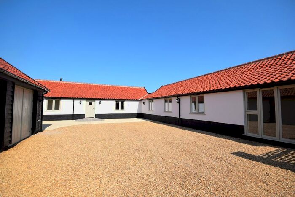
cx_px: 148
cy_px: 98
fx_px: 123
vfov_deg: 77.4
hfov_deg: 100.4
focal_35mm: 15
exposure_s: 1/400
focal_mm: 10
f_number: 10
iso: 200
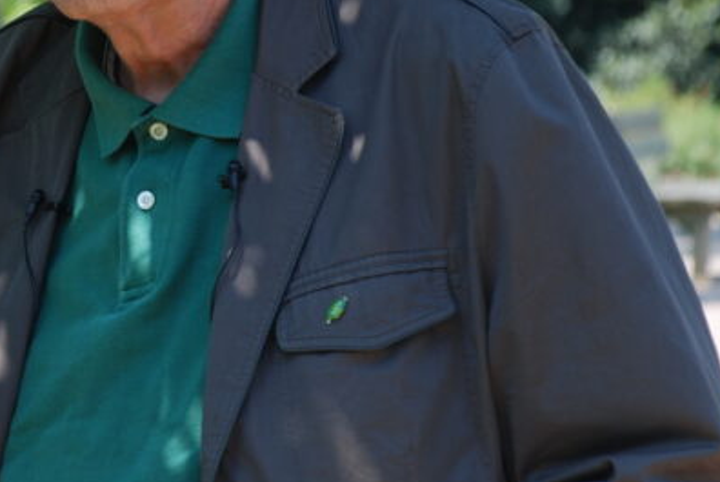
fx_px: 6988
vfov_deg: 3.9
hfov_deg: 5.9
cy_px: 41
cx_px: -76
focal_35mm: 349
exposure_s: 1/100
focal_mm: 90
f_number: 5.6
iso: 100
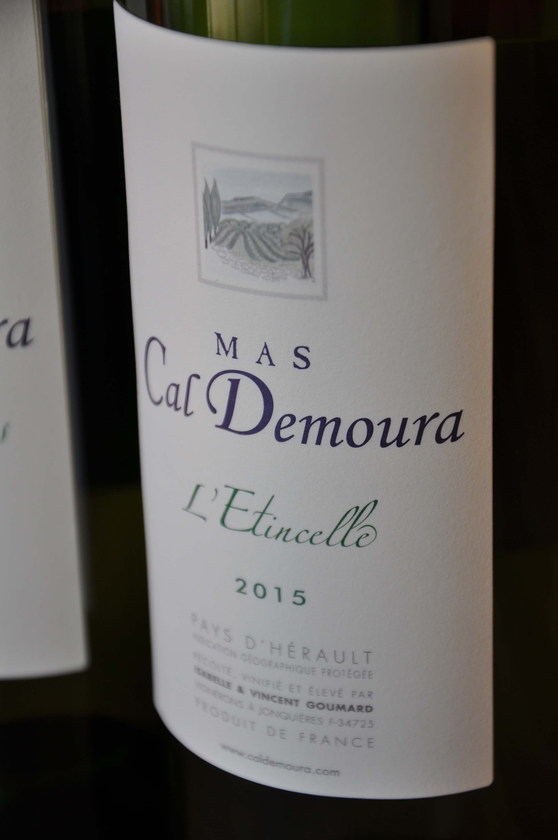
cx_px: 279
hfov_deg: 10.7
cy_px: 420
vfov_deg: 16.1
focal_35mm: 128
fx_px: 2972
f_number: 5.6
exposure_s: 1/15
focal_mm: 85
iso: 200
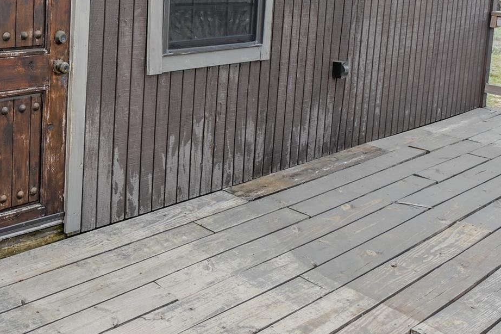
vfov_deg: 31.5
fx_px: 556
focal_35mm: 40
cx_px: -10
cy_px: 20
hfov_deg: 41.5
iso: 100
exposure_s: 1/320
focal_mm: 12
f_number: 9
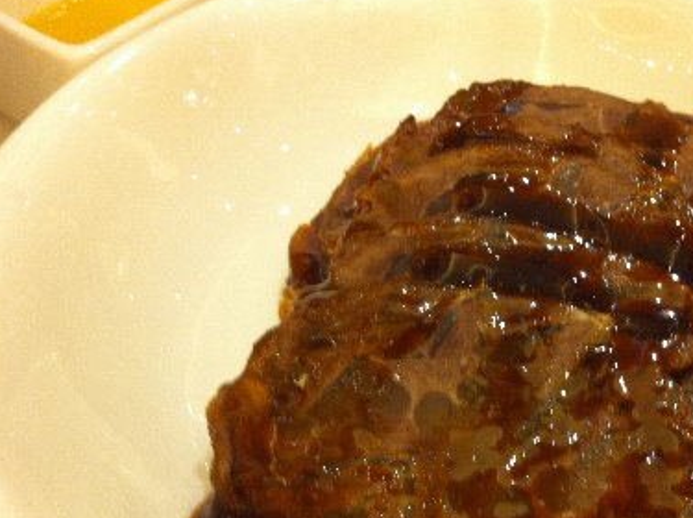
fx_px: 1099
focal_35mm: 55
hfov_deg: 34.3
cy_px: 350
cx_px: 513
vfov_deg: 26.3
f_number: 2.8
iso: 100
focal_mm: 3.85
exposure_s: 1/15
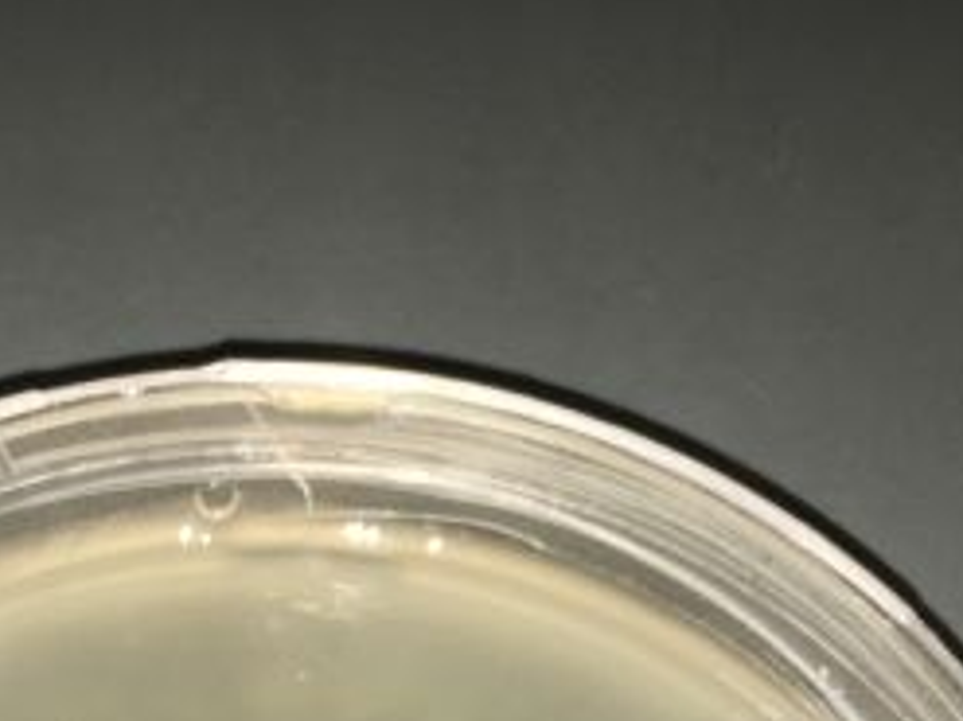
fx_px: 2614
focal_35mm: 94
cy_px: 1107
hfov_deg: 20.7
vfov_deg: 14.6
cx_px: 242
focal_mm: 4.15
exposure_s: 1/49
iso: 25
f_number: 2.2
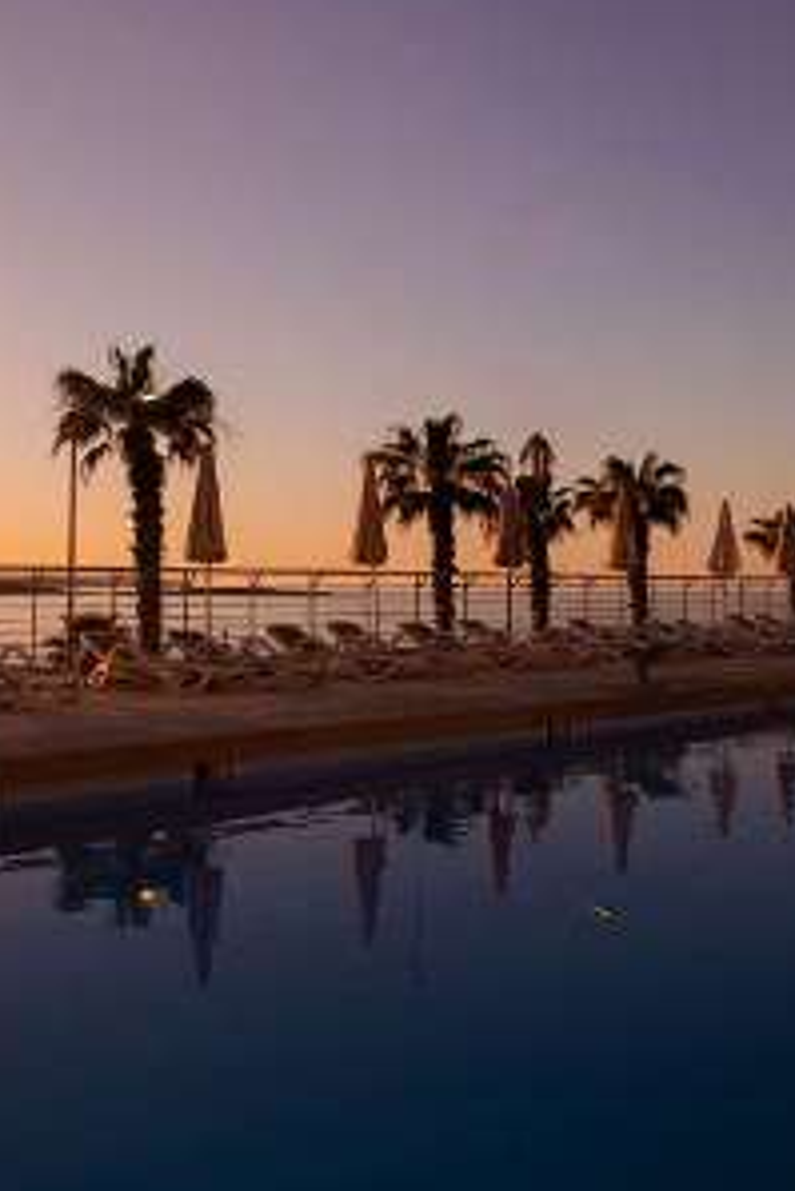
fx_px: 1251
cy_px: 586
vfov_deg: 50.9
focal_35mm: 38
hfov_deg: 34.1
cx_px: 148
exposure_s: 1/320
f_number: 5.6
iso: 100
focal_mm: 23.5
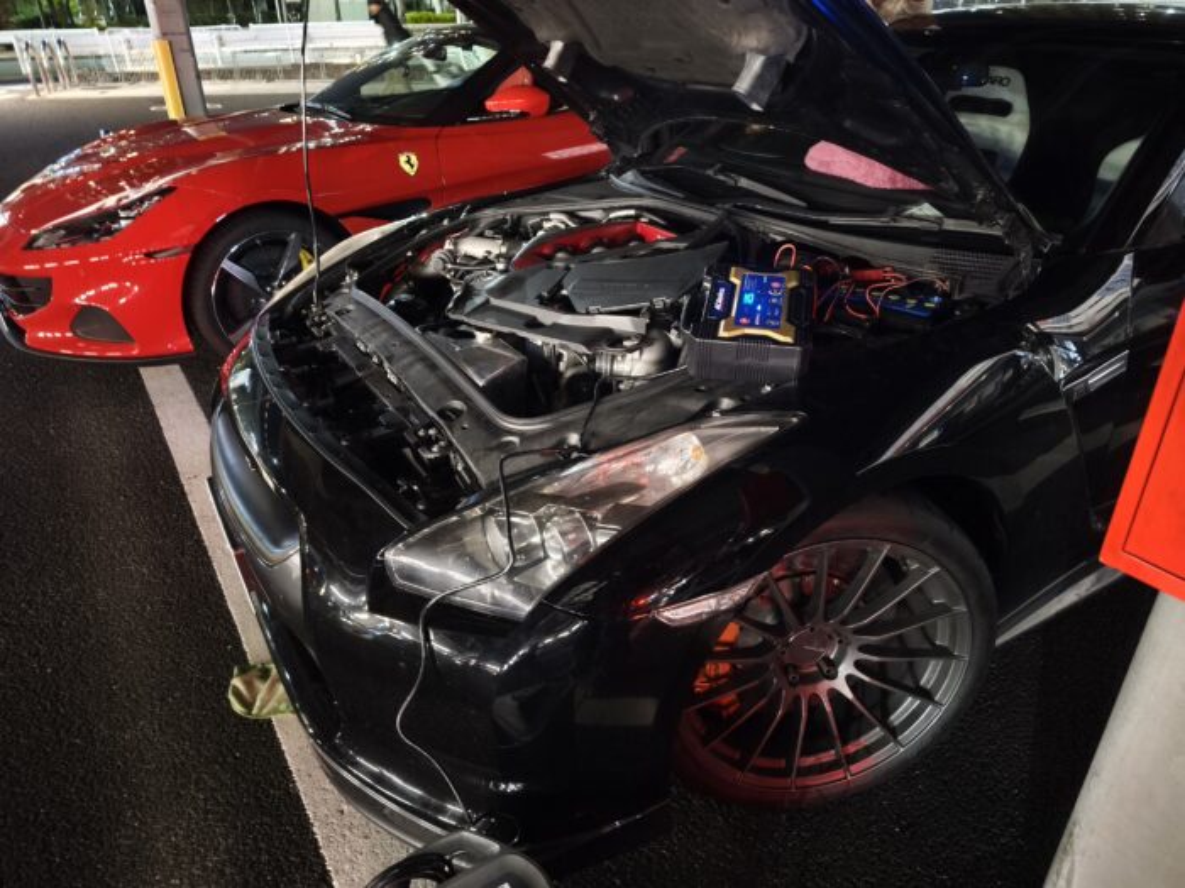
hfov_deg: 73.9
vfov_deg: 58.9
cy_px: 444
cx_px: 592
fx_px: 787
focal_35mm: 23
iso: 5000
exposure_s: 1/11.1
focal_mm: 6.57
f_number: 1.6
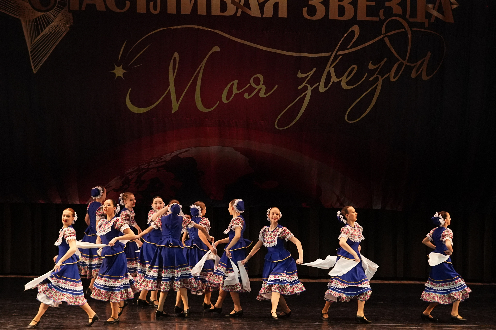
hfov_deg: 15.2
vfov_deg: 10.2
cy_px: 165
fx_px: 1860
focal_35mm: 135
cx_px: 248
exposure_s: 1/400
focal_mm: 90
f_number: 2.8
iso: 5000
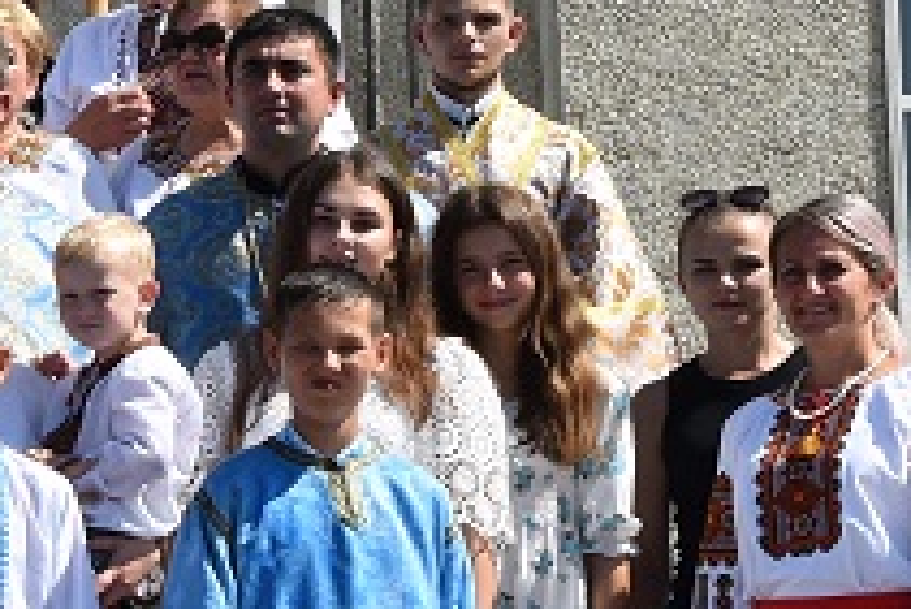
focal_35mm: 225
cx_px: -872
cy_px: 231
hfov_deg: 8.7
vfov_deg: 6.1
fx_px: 5708
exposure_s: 1/320
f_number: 8
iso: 100
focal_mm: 31
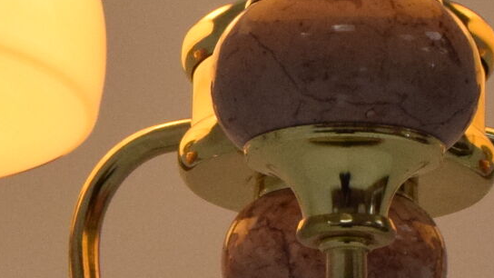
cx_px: 346
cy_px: -85
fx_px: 3628
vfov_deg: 4.4
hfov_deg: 7.8
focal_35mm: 277
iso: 1600
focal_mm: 32
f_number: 10
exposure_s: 1/400
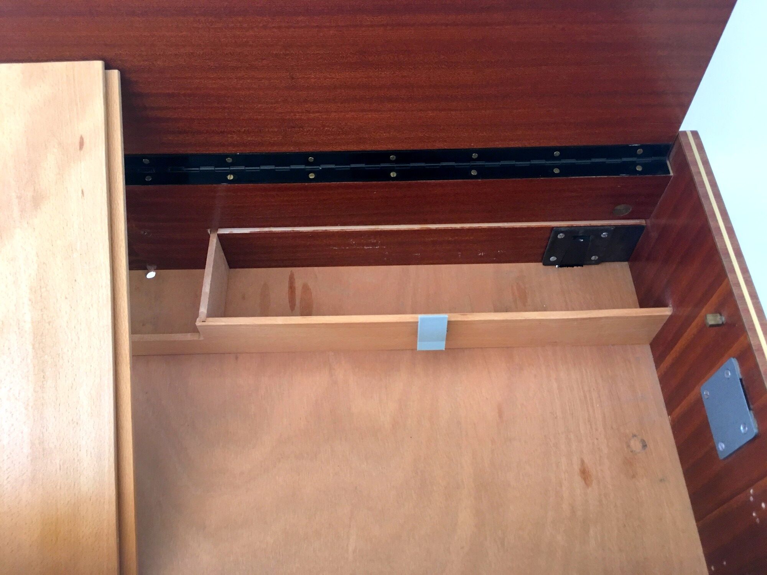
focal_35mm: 29
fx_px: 643
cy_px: 288
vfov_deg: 48.2
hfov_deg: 61.7
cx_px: 384
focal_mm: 4.15
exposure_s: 1/33
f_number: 2.2
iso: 125
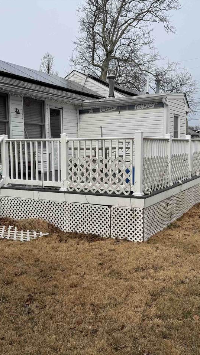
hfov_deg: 33.7
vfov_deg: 56.6
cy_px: 178
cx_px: 94
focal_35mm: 35
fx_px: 330
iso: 80
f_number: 1.78
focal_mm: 6.76
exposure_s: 1/4608
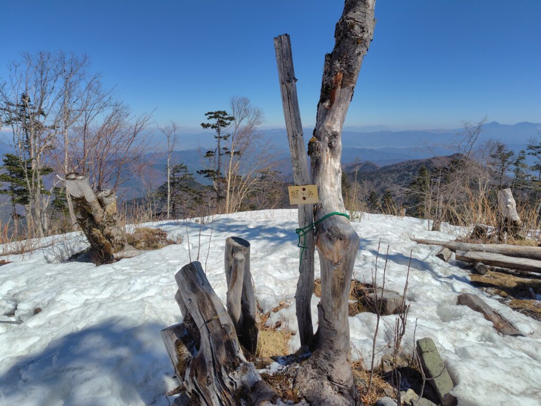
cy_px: 203
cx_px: 270
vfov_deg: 58.9
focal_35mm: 23
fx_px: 359
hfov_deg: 73.9
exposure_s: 1/4335
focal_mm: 5.6
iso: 50
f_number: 1.9
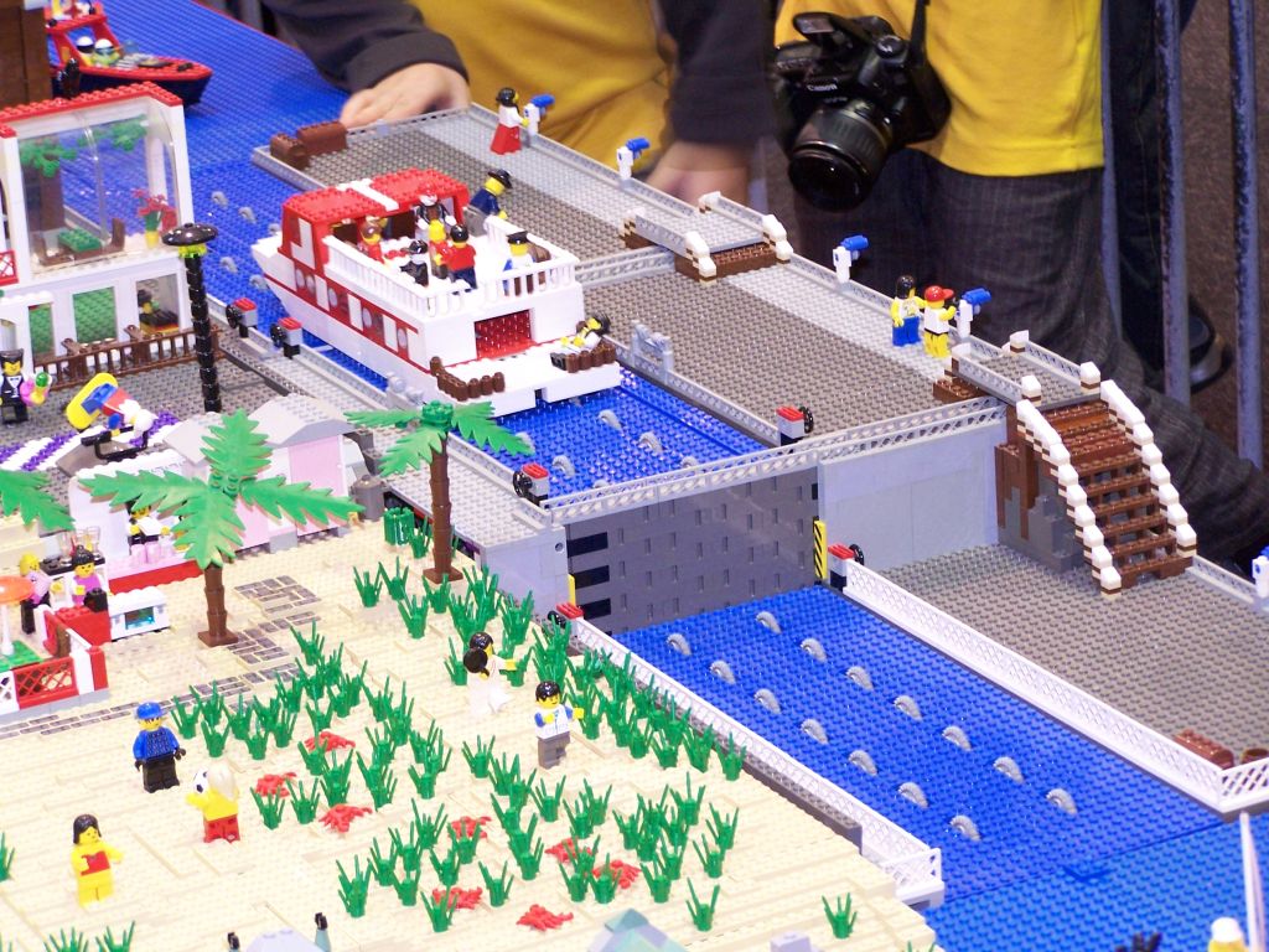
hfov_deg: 16.8
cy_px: 476
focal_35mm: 117
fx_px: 4289
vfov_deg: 12.7
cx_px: 634
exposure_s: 1/8
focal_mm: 19.4
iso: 140
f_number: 3.2
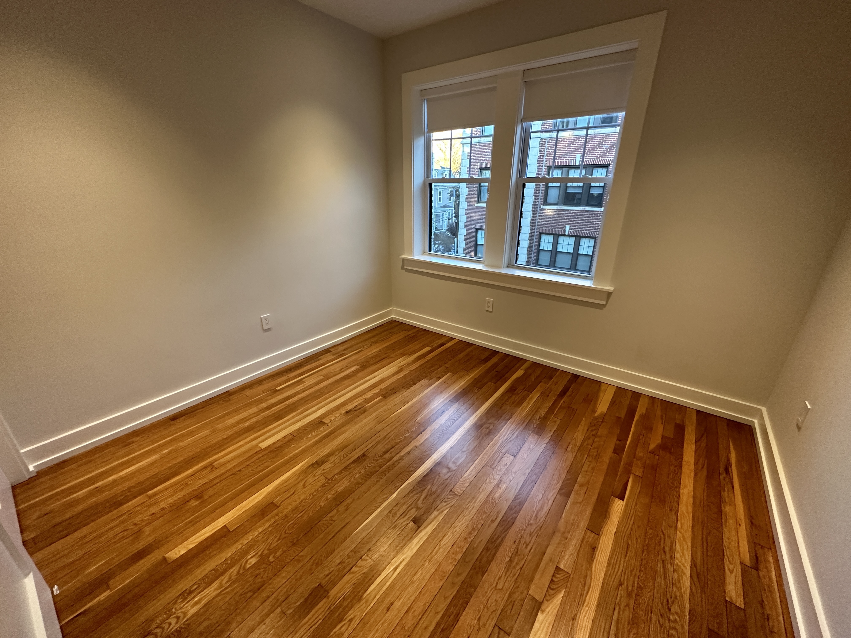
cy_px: 319
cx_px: 426
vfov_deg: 85.7
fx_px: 344
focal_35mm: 14
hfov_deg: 102.1
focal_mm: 2.22
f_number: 2.2
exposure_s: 1/120
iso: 320
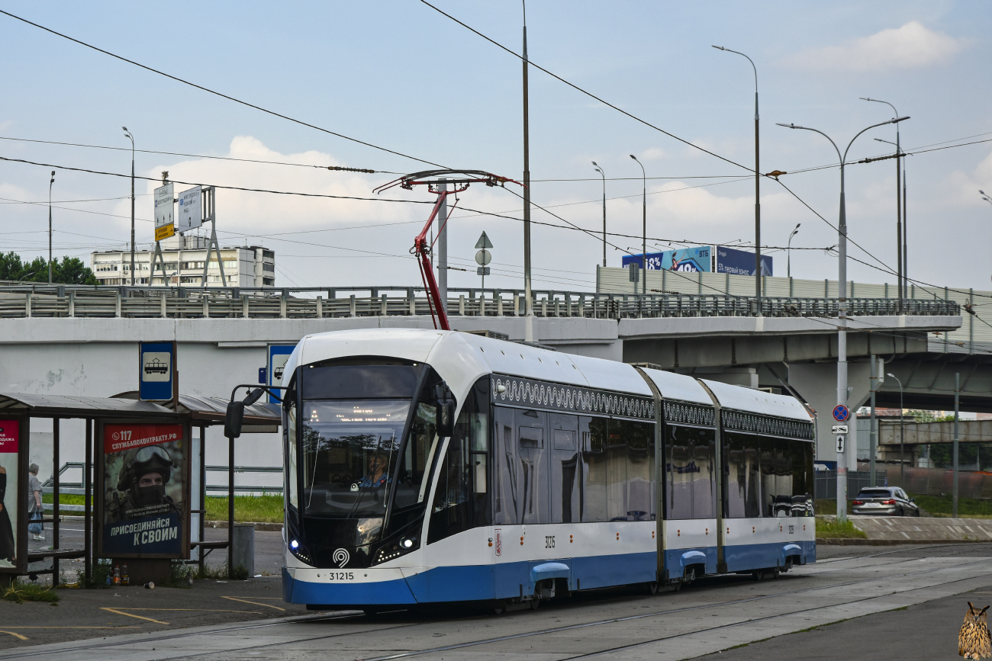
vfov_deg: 13.0
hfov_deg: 19.5
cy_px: 330
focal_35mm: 105
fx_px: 2893
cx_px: 496
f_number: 8
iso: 200
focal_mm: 70
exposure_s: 1/250
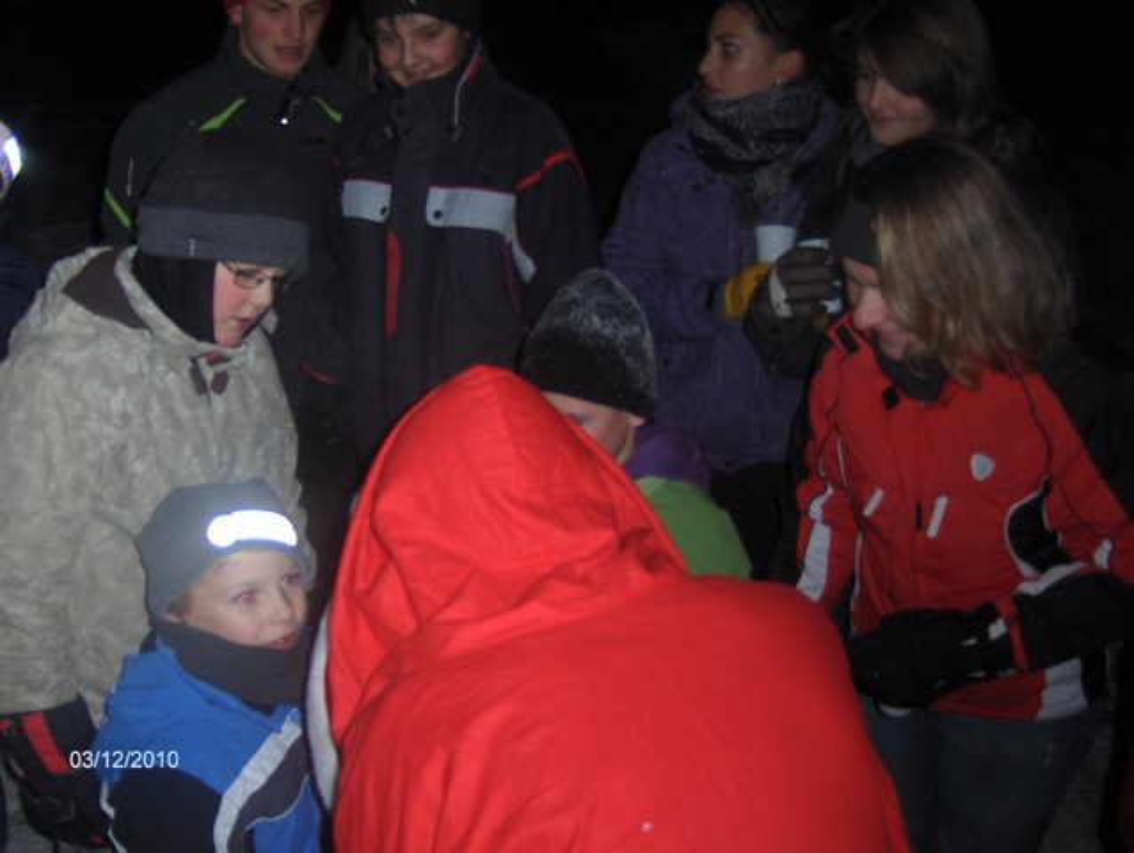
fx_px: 1148
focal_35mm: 35
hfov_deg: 52.6
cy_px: 426
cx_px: 567
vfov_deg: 40.8
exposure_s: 1/60
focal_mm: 7.5
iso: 100
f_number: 2.8
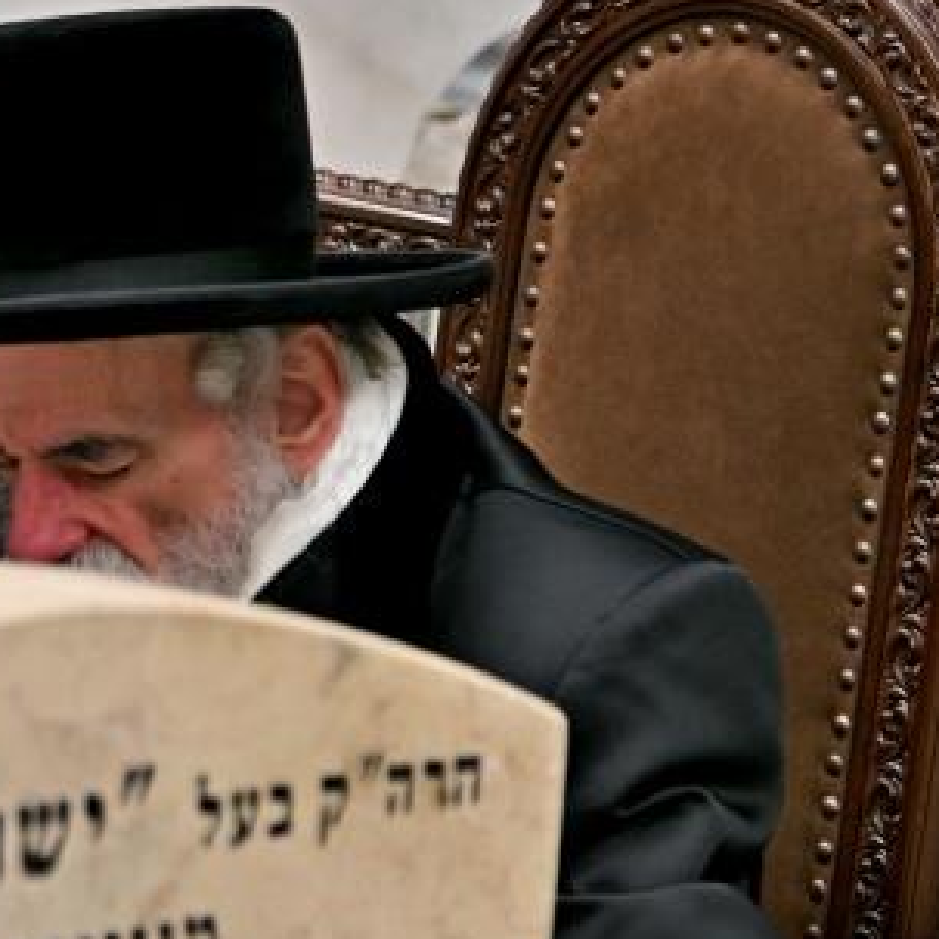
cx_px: -90
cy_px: -45
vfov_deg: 4.7
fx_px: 11478
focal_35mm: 374
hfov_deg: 4.7
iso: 320
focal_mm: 130
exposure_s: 1/200
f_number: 2.8
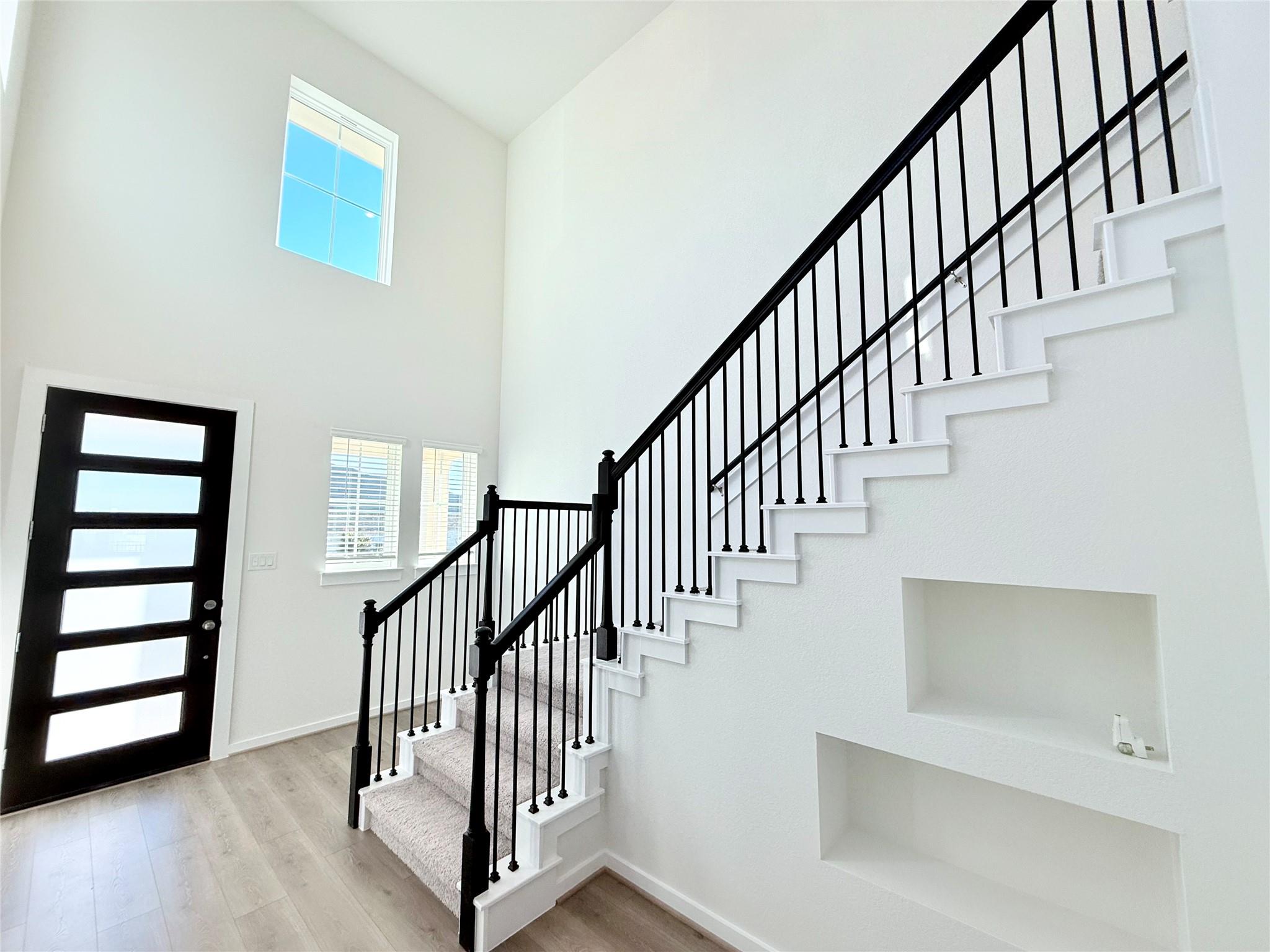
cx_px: 635
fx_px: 514
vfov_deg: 85.7
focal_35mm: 14
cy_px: 476
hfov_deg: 102.1
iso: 64
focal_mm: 2.22
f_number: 2.2
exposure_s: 1/229
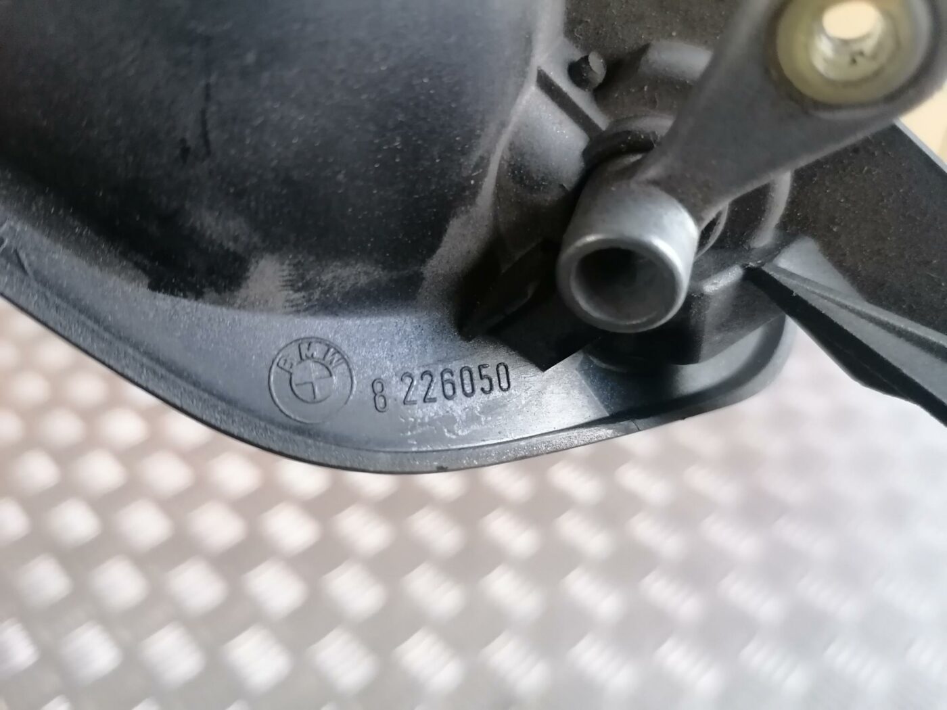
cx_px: 474
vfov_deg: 51.4
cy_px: 355
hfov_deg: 65.3
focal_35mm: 27
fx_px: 739
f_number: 1.8
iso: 500
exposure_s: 1/50
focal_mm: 4.75
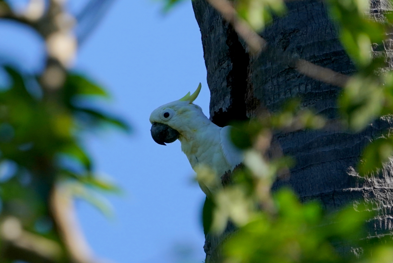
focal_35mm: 600
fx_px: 6554
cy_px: 132
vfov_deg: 2.3
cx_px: 196
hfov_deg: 3.4
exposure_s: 1/2500
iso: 1000
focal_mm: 600
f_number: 6.3
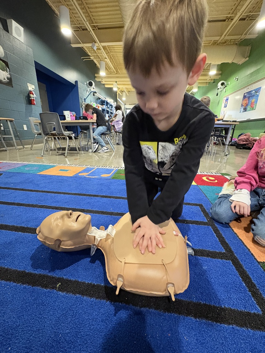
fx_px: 143
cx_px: 132
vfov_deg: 102.1
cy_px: 176
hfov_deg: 85.7
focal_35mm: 14
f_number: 2.2
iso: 800
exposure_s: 1/36
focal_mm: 2.22
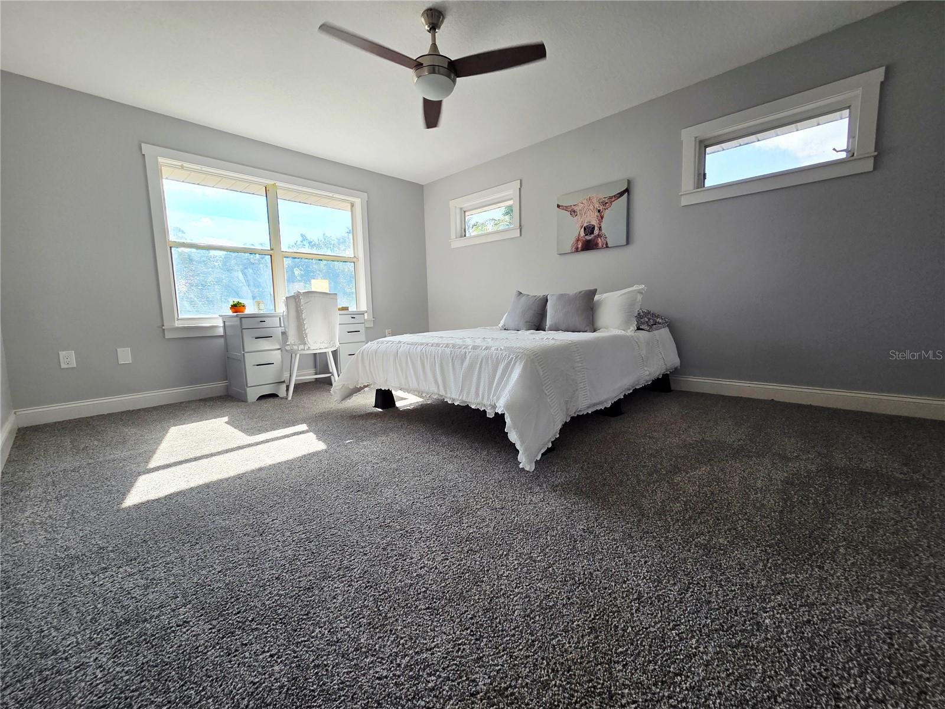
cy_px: 354
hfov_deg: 106.2
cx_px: 472
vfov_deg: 89.9
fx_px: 355
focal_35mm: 13
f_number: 2.2
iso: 50
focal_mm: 2.2
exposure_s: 1/244
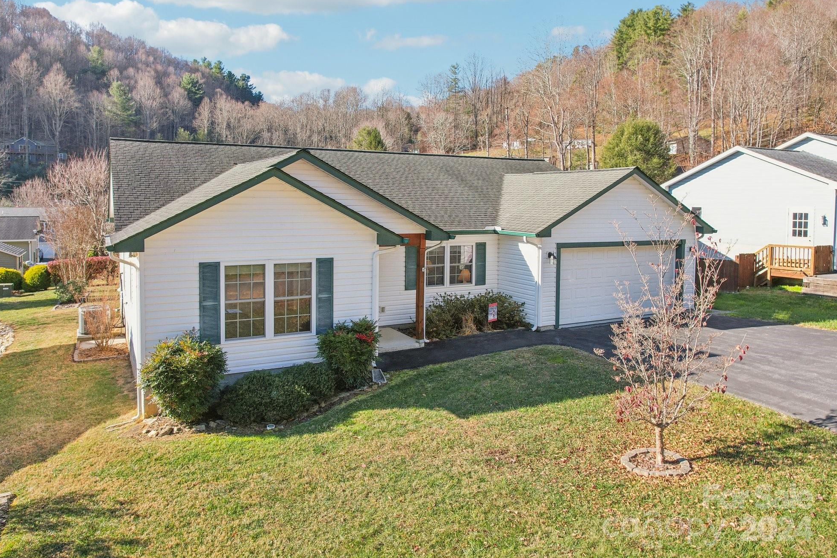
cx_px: 406
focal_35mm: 23
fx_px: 535
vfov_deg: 55.1
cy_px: 273
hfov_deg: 76.1
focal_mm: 8.4
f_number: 2.8
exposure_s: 1/640
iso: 100
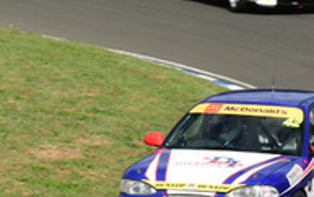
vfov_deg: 2.6
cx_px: 506
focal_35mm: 506
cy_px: 169
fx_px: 4334
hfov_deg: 4.1
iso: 200
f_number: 11
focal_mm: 80
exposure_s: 1/400
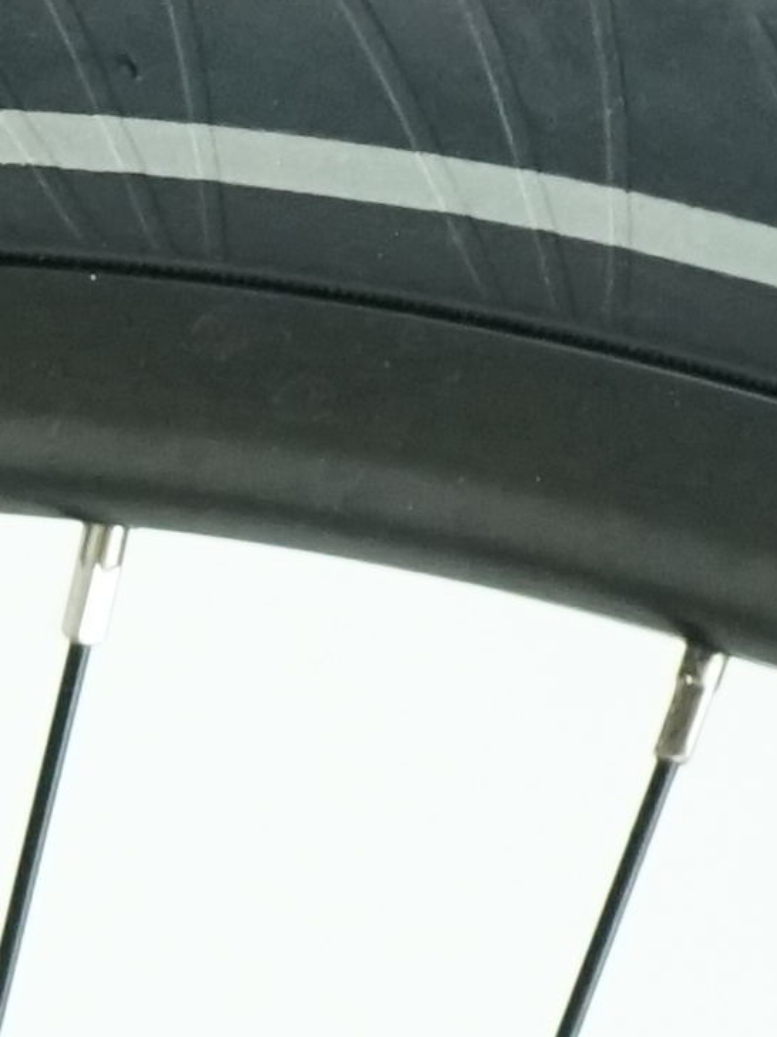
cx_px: -1924
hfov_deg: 4.7
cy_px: 1541
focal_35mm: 293
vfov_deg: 6.7
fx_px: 8769
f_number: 5
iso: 2500
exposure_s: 1/200
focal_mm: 37
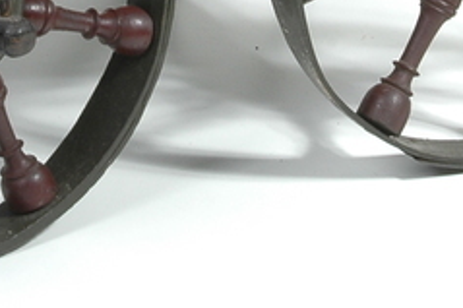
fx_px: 2816
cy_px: -267
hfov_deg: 9.4
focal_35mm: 219
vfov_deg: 6.1
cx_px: 117
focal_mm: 35
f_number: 18
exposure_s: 1/30
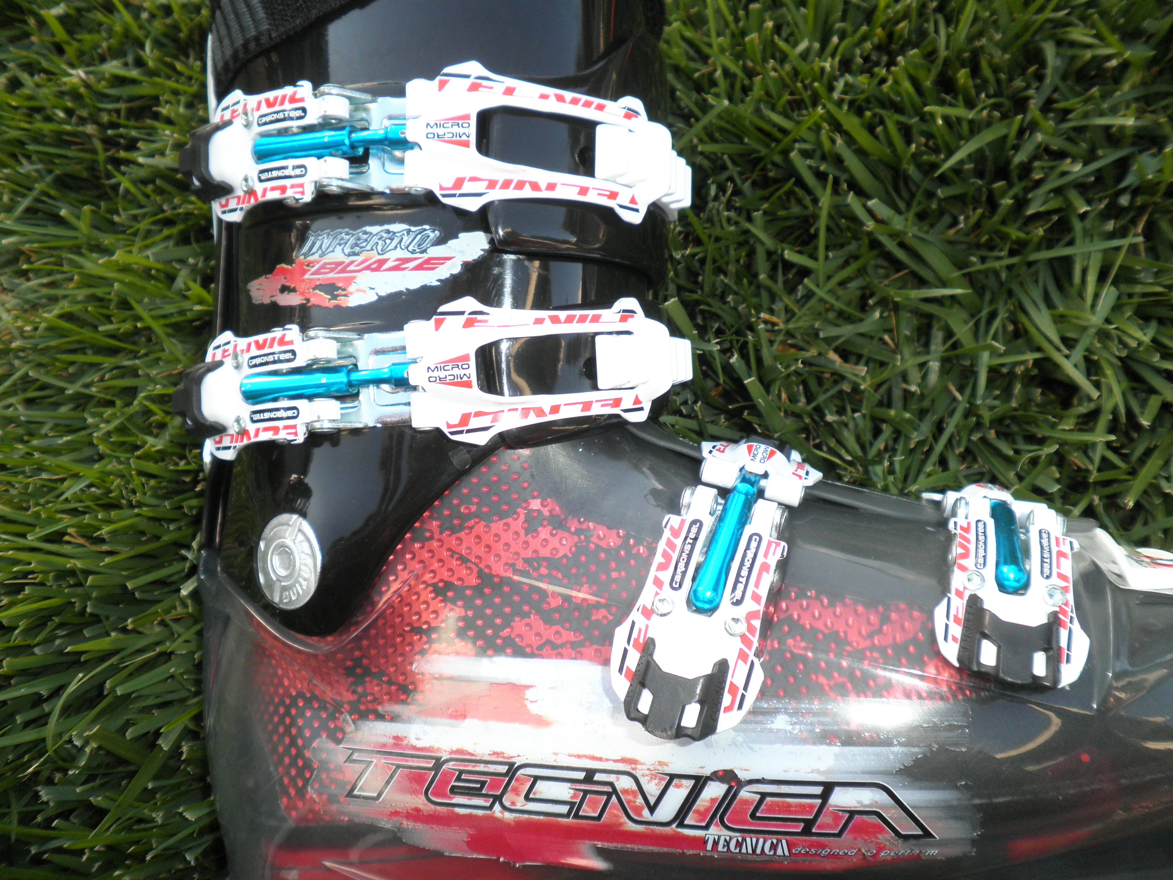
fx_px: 881
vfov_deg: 53.1
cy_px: 440
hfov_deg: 67.3
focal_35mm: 26
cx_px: 586
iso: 100
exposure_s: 1/250
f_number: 2.6
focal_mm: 4.7
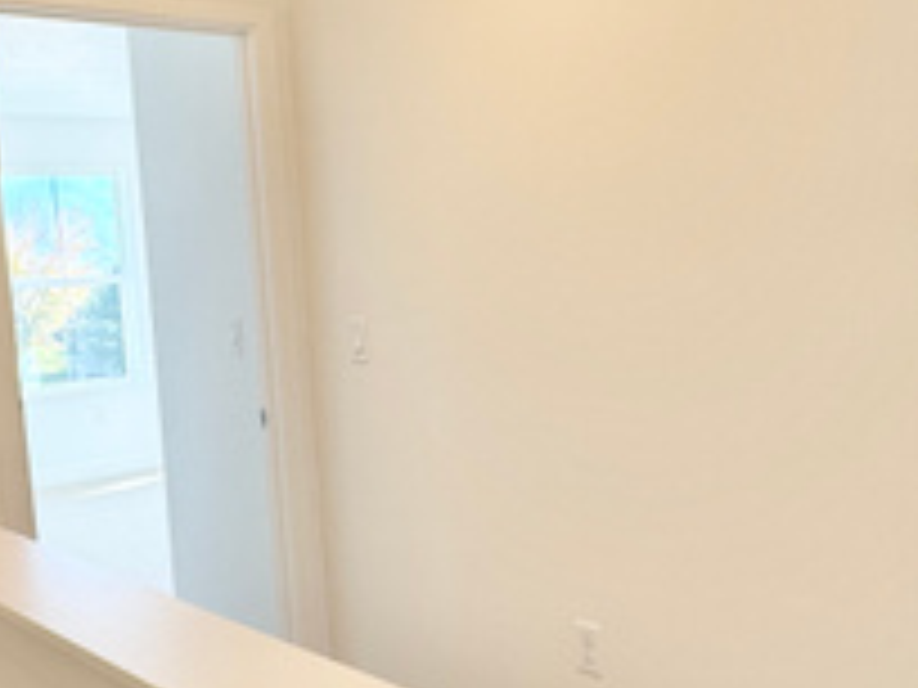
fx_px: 1167
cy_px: 418
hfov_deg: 42.9
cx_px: 410
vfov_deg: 32.8
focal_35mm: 44
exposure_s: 1/120
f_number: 2.2
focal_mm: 2.22
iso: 64
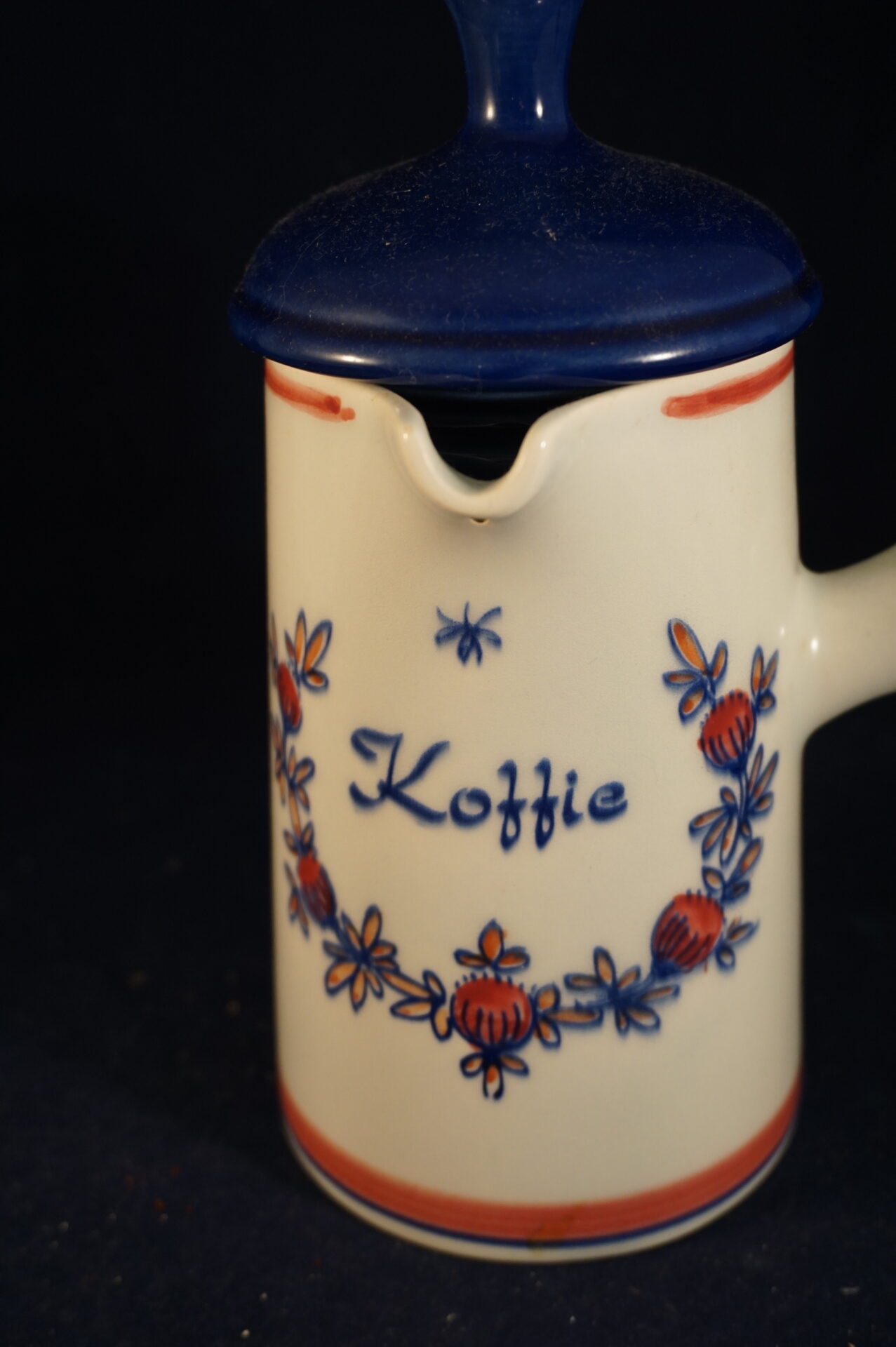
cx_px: 448
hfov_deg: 30.8
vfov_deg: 45.0
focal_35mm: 44
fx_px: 1627
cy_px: 674
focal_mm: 29
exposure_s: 1/60
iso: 800
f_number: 4.5
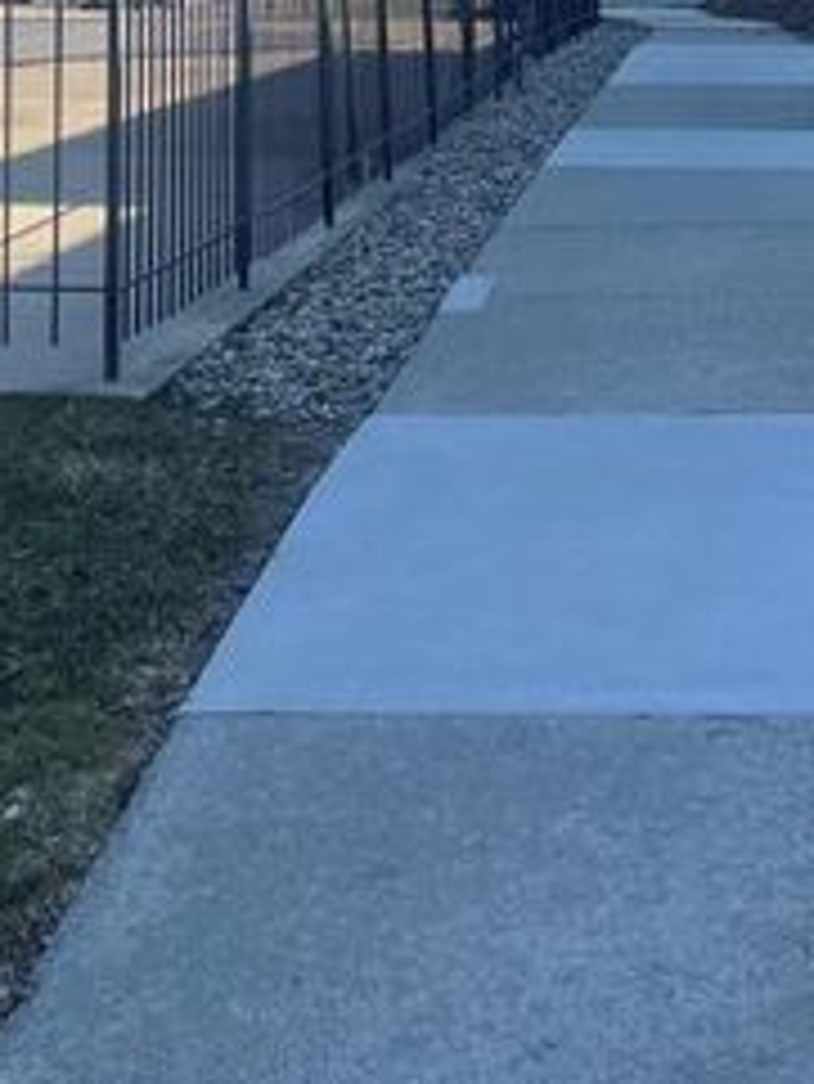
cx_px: 643
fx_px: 2255
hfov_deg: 20.2
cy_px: 25
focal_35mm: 72
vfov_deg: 25.8
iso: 32
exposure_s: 1/2212
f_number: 1.6
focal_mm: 4.2
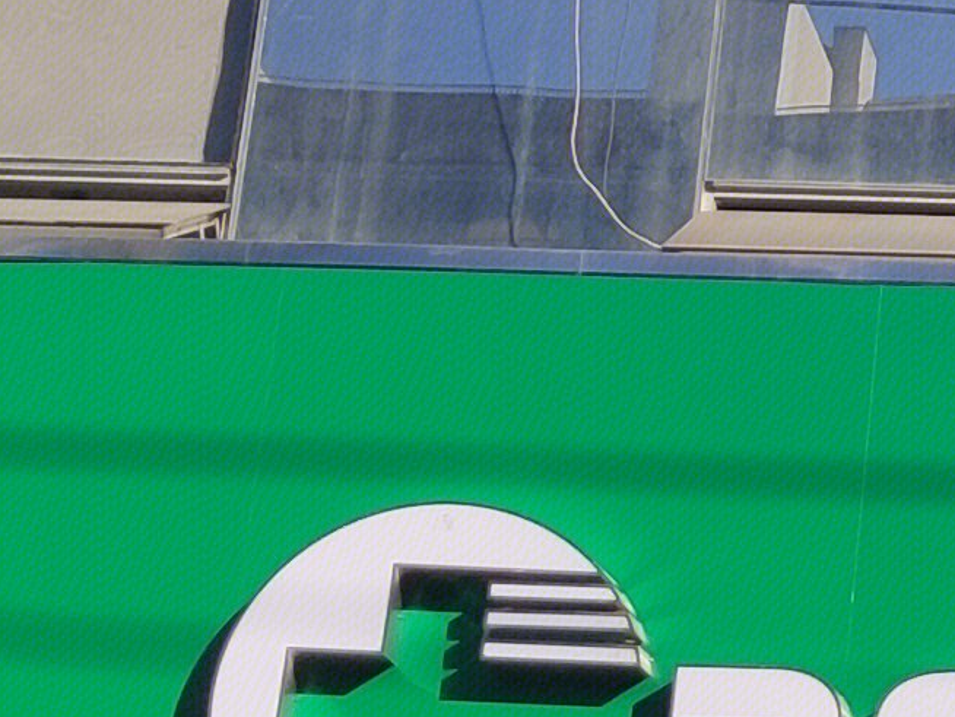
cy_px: 632
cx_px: 1992
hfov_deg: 11.1
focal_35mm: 159
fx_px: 4388
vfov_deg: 9.3
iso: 112
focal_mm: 4.75
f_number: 1.75
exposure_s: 1/2048
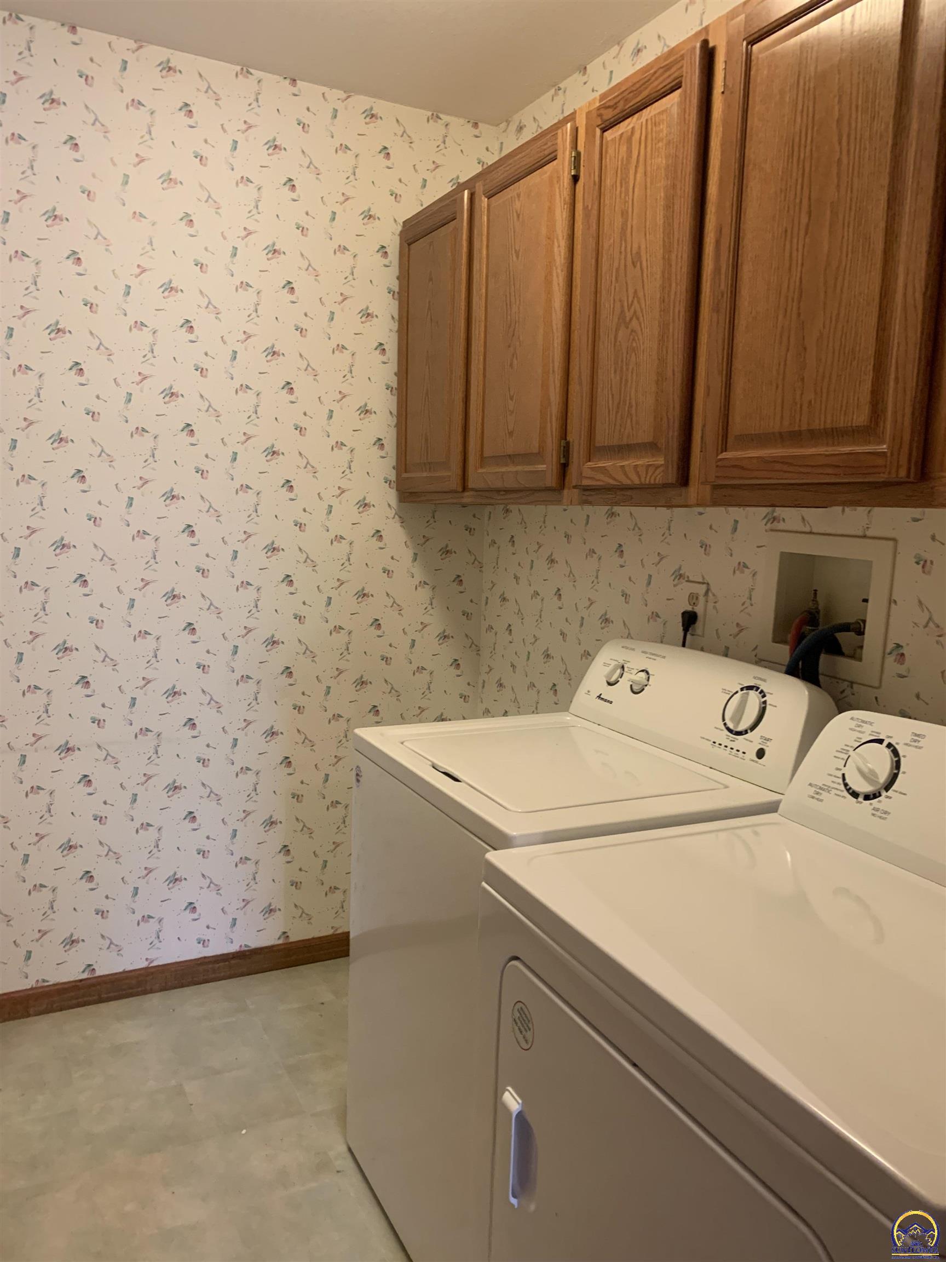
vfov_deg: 67.3
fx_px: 947
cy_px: 631
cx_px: 473
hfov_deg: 53.1
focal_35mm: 26
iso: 320
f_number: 1.8
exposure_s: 1/60
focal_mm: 4.25
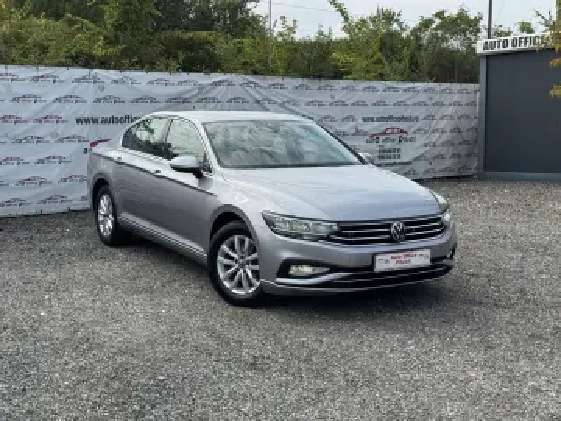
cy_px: 210
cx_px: 280
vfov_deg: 30.3
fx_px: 778
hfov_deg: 39.7
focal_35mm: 48
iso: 64
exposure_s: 1/3610
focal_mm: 6.76
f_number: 1.78
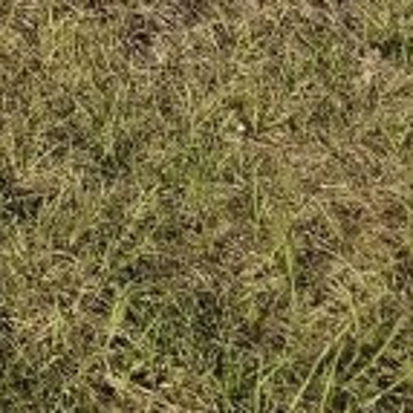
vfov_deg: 9.2
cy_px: -682
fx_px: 2227
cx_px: -884
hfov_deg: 8.6
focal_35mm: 165
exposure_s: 1/1652
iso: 50
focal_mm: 4.2
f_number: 1.7
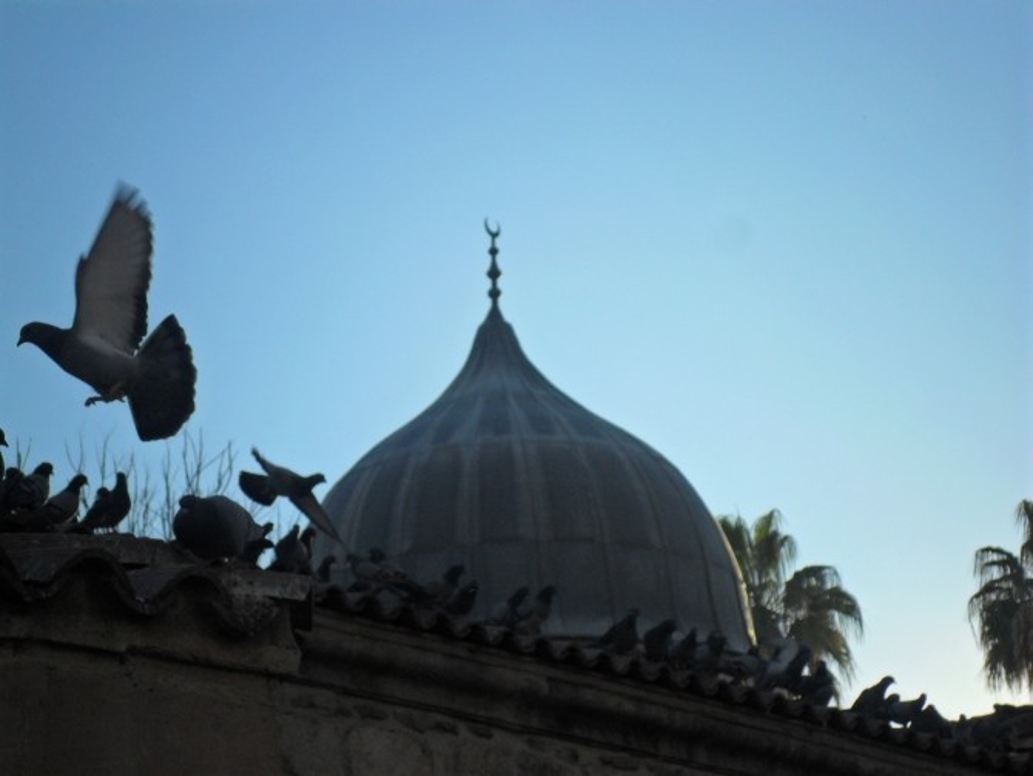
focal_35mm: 108
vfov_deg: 13.7
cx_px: 516
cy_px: 388
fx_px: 3224
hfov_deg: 18.2
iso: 100
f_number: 5
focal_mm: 19.6
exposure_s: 1/750
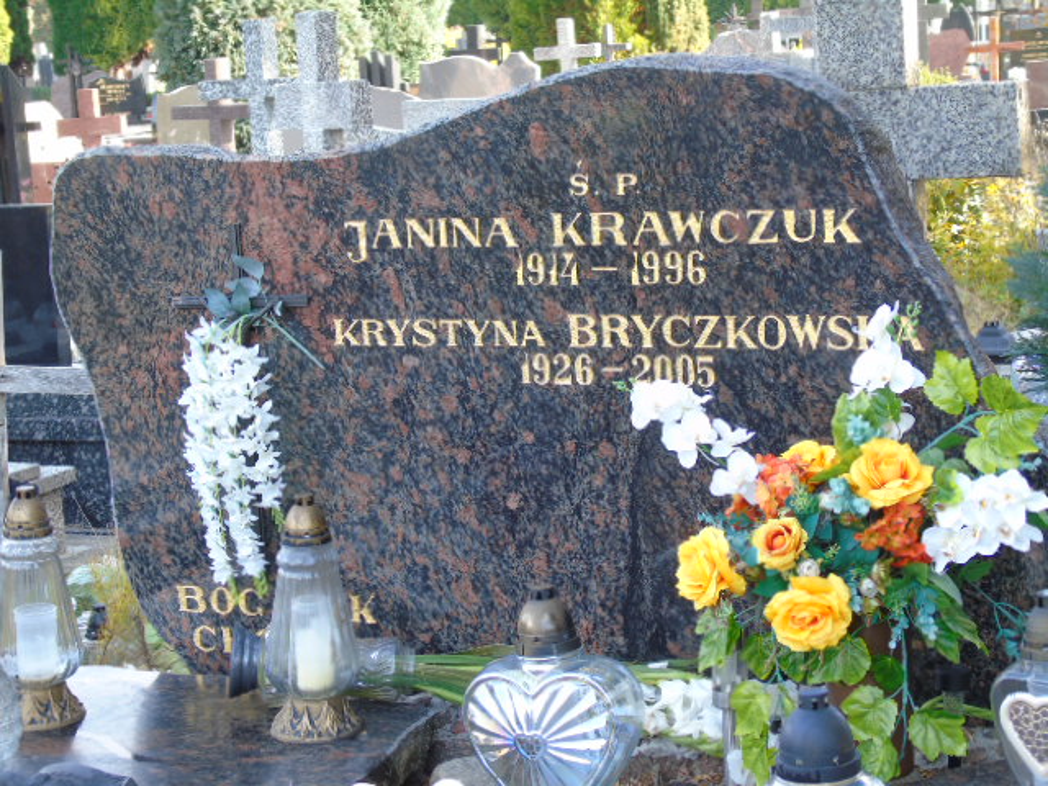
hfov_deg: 23.8
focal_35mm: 82
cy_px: 393
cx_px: 524
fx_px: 2483
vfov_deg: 18.0
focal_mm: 15
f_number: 4.1
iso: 80
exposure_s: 1/40
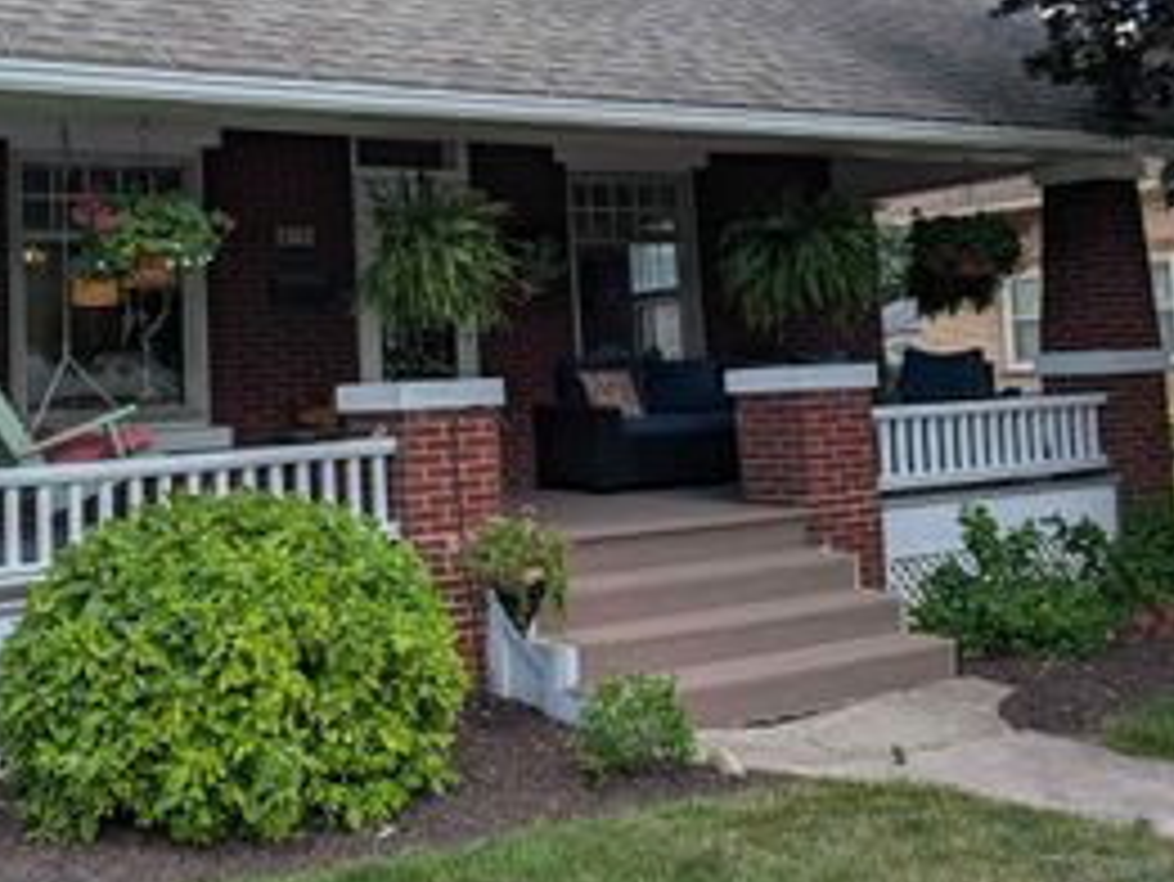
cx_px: 432
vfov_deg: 31.0
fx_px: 1561
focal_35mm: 46
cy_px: 225
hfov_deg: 40.9
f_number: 1.68
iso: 20
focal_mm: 6.9
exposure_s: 1/940
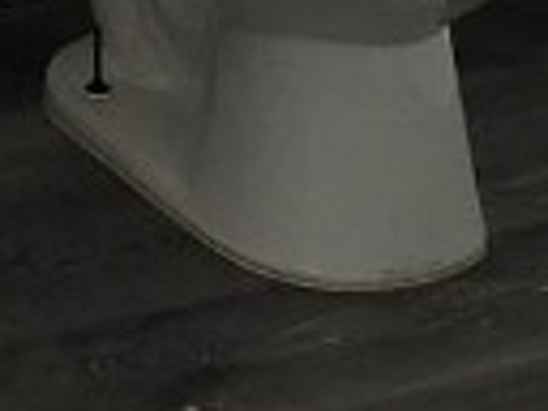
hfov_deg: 8.8
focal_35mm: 208
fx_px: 3293
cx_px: -702
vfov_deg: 6.5
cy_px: -801
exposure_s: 1/120
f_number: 1.8
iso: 320
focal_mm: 5.4
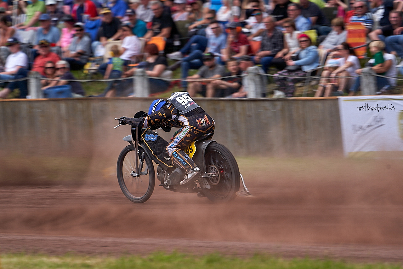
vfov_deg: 2.5
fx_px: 6268
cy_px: 134
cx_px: 202
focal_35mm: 560
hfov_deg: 3.7
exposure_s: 1/400
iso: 160
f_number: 9
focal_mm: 560
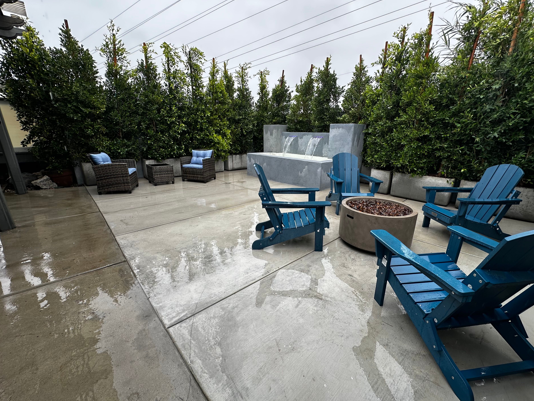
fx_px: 231
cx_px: 280
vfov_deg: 81.7
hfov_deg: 98.1
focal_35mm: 15
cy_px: 203
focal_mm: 2.22
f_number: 2.2
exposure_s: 1/213
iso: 40
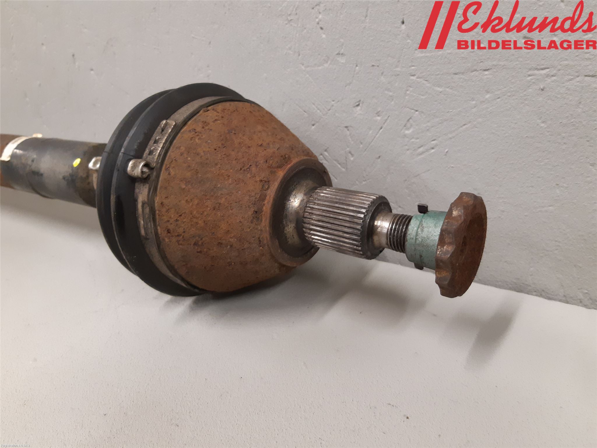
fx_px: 448
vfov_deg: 53.1
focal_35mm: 26
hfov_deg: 67.3
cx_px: 298
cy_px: 224
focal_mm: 3.93
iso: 200
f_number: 1.7
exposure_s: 1/50
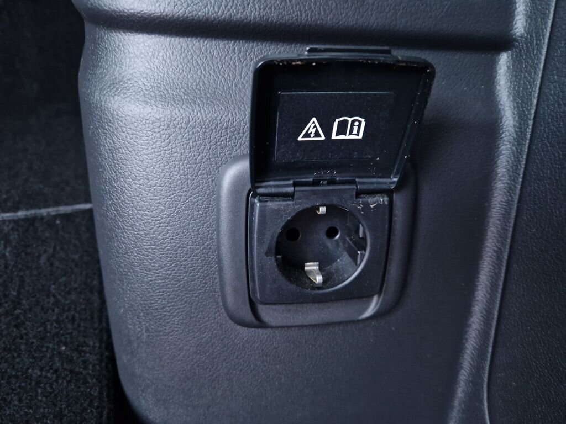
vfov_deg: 58.9
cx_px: 283
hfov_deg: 73.9
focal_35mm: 23
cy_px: 212
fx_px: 376
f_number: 1.8
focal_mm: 5.4
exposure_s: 1/11
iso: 1250
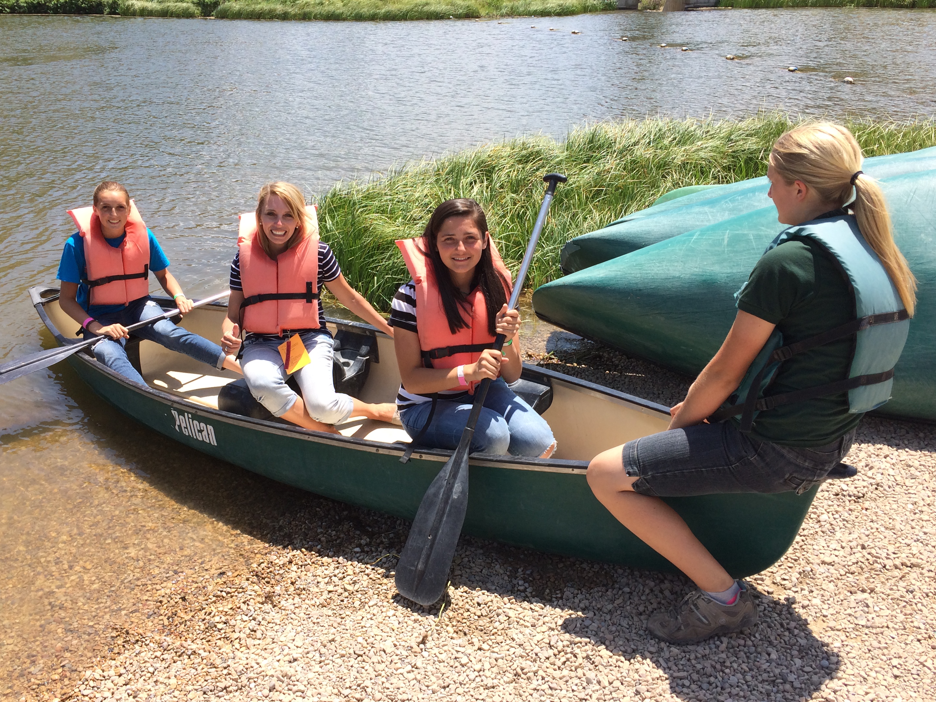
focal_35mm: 34
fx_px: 919
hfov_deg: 53.9
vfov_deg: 41.8
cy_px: 350
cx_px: 449
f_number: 2.2
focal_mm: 4.12
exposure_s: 1/1208
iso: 32
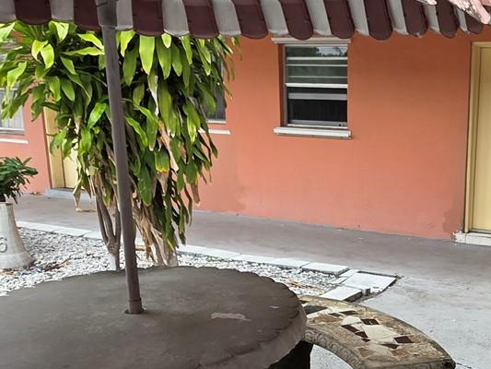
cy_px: 245
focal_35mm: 39
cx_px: 457
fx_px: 553
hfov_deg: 43.1
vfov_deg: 36.5
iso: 25
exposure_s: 1/120
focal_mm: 2.2
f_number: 1.9
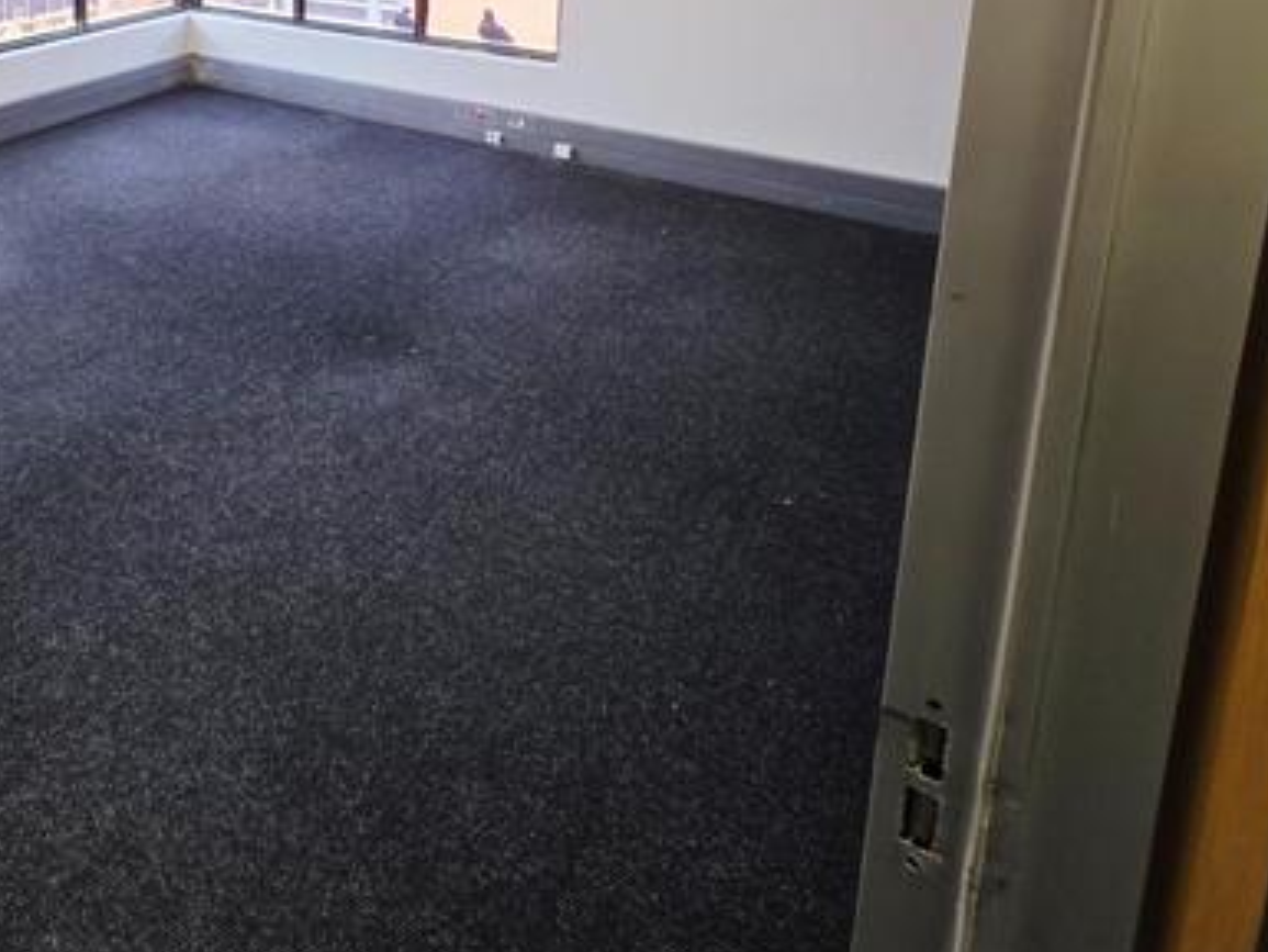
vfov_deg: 44.1
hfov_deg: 58.3
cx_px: 188
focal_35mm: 27
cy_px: 7
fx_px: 989
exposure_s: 1/100
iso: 100
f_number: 1.9
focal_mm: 2.2
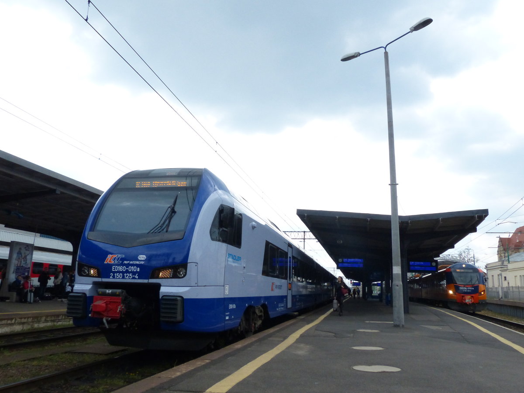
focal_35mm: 29
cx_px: 262
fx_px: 439
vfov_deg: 48.2
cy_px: 196
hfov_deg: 61.7
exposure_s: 1/1300
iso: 400
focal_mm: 5.3
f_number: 4.5
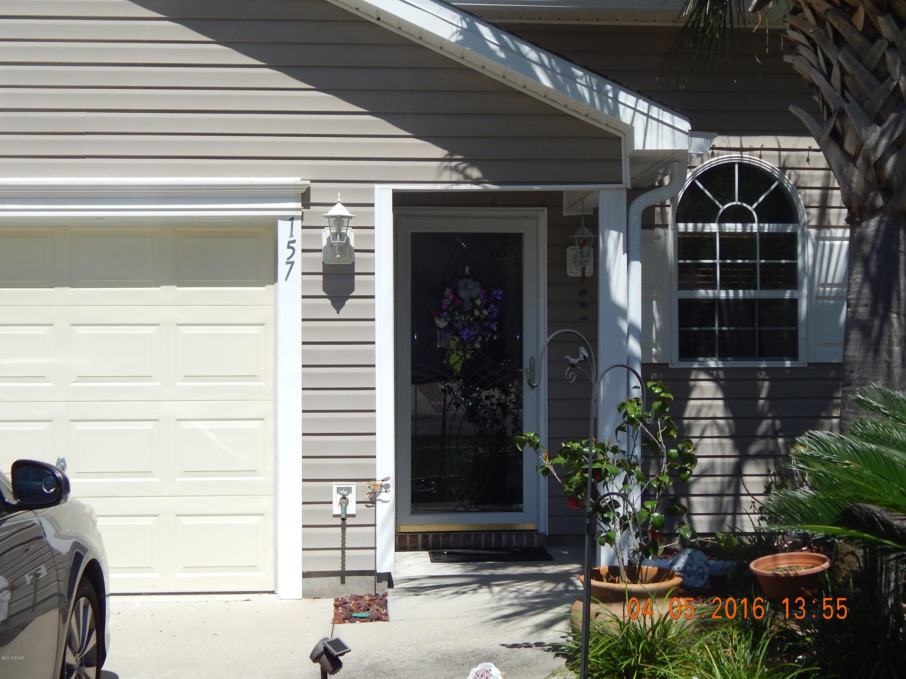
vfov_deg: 29.7
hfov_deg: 38.9
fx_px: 1282
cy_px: 340
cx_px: 453
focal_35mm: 49
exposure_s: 1/400
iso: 125
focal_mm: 8.6
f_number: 7.4
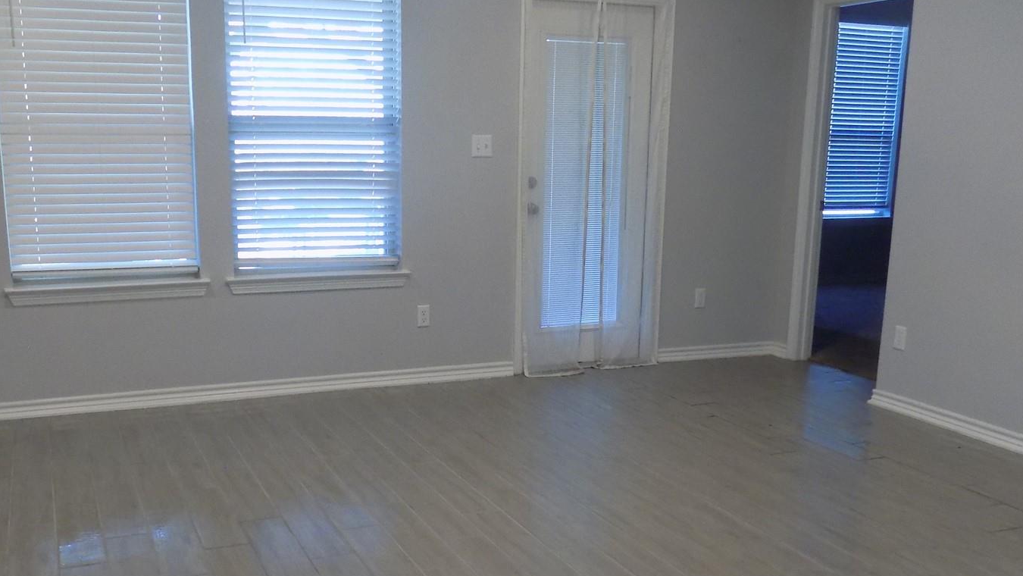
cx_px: 446
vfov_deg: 31.0
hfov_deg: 52.6
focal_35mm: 38
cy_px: 381
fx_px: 1031
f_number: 3.1
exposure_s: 1/30
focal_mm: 4
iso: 250
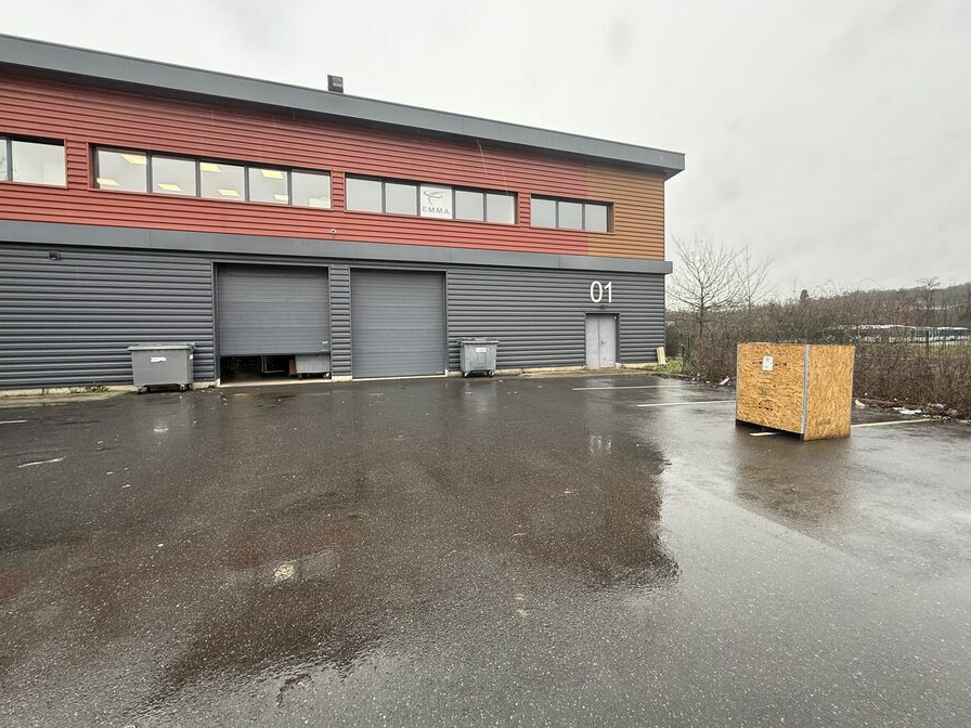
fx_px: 421
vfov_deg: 81.7
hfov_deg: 98.2
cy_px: 346
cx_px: 497
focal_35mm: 15
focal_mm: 2.22
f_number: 2.2
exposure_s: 1/144
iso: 64
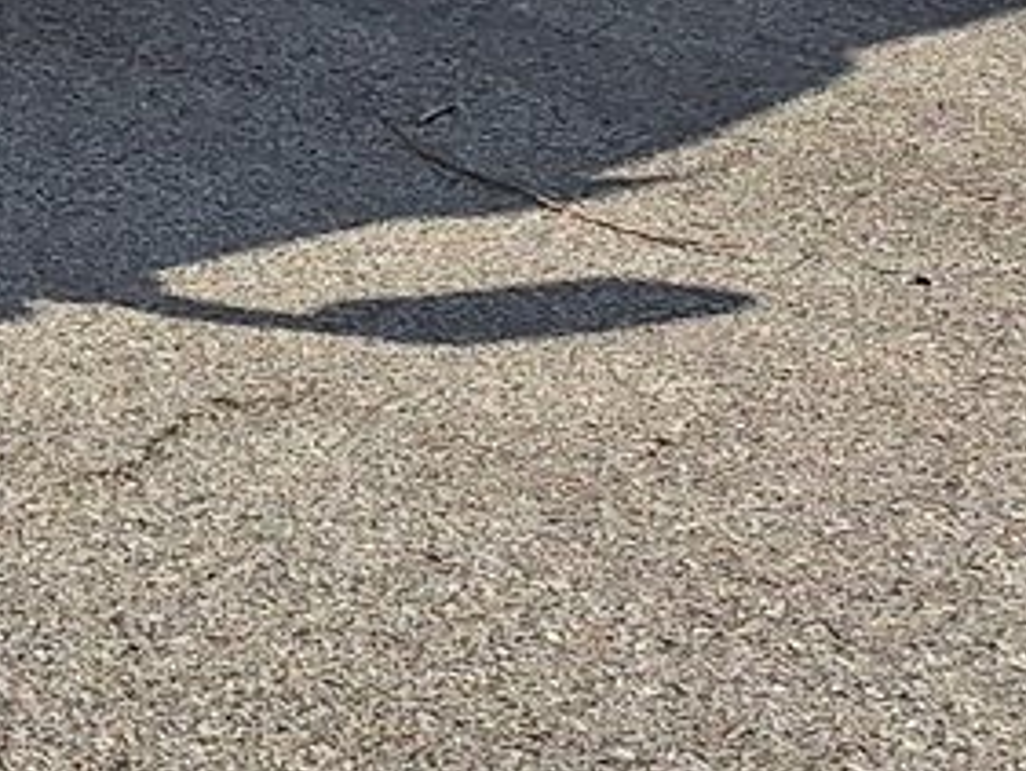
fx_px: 3677
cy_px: -992
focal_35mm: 124
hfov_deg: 12.5
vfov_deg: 10.5
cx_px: -1433
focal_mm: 5.54
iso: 40
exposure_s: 1/5435
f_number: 1.8
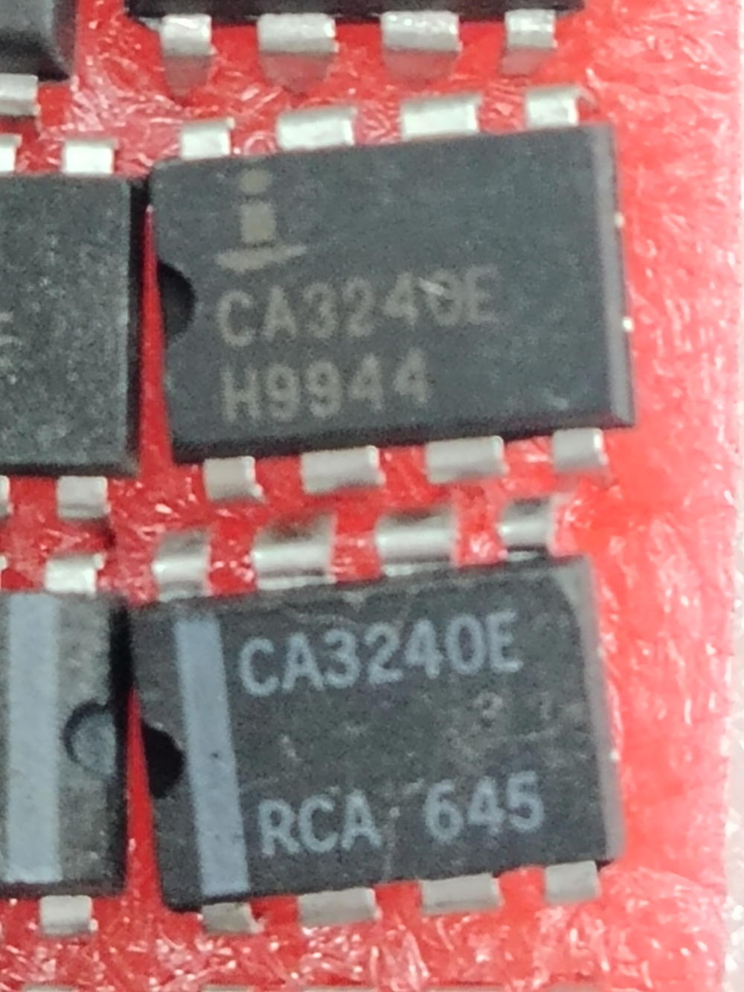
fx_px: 5415
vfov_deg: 10.5
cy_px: 496
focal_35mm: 189
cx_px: 372
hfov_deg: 7.9
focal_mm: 5.25
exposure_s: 1/33.3
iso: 1128
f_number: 1.75
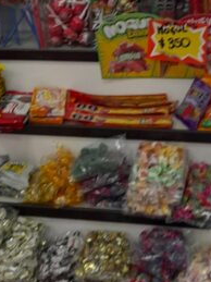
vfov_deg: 19.7
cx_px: 92
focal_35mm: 99
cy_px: 61
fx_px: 805
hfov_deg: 14.9
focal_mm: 4.6
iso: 160
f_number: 2
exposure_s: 1/50
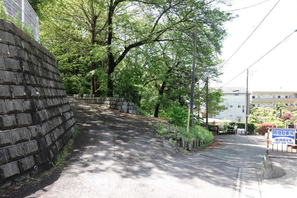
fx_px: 198
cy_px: 99
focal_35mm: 24
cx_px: 148
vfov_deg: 53.1
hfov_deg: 73.7
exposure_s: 1/200
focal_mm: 9
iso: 125
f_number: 3.2
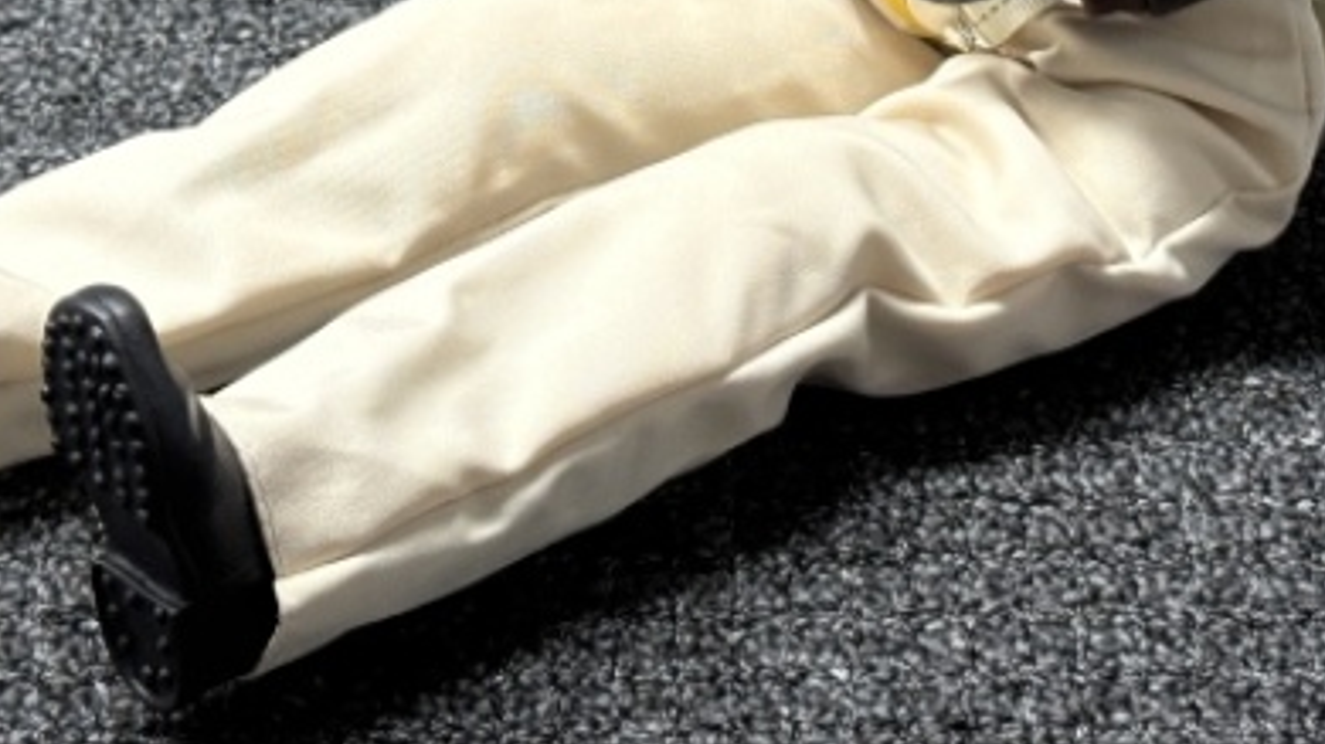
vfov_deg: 10.3
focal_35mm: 114
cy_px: -294
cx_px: 734
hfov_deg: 18.8
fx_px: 4004
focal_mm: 6.76
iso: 125
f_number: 1.78
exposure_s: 1/100
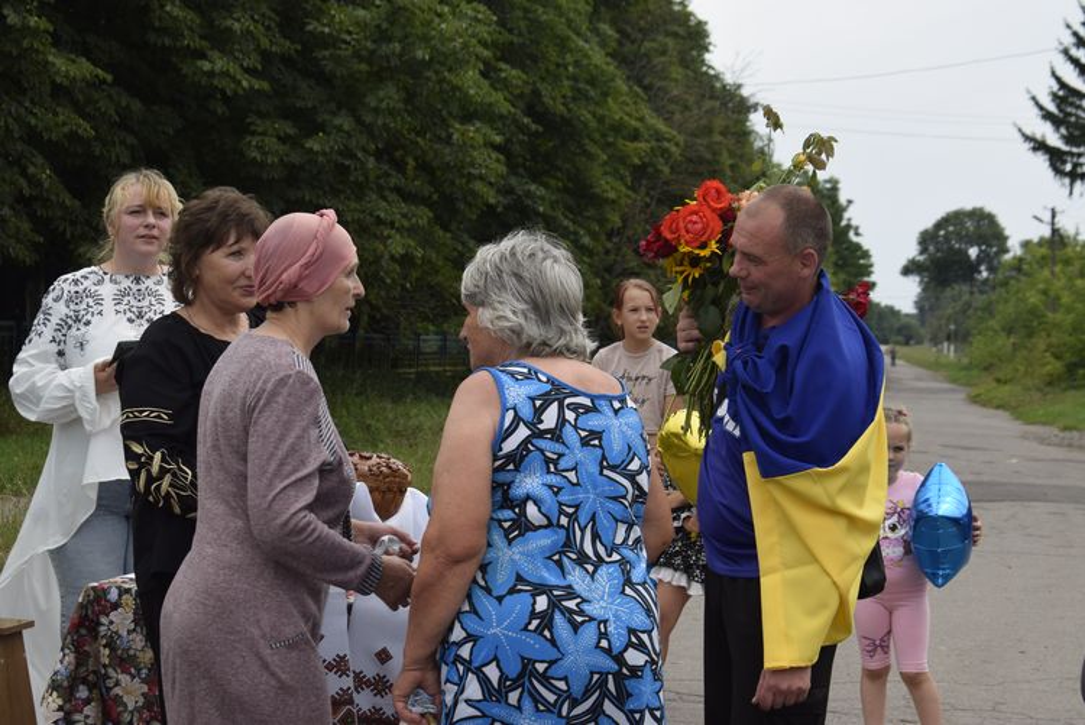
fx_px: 2488
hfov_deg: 24.6
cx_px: 542
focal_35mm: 82
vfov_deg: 16.6
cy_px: 362
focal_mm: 55
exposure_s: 1/200
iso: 100
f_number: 8
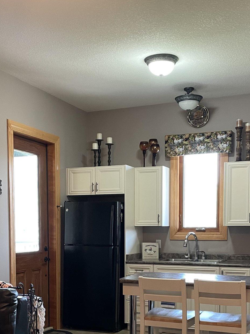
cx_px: 121
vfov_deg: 38.5
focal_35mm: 48
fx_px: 462
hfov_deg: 30.3
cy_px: 255
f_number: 1.6
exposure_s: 1/60
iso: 250
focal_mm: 4.2
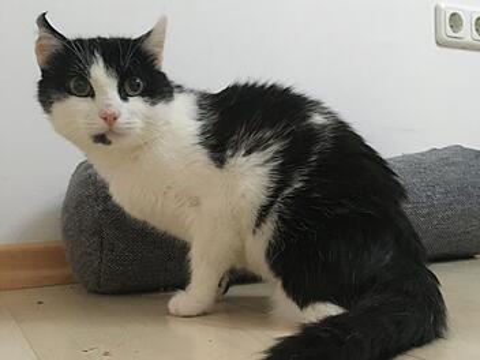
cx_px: 240
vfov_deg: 48.2
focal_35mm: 29
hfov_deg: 61.7
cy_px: 180
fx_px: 402
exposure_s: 1/17
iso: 400
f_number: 2.2
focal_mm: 4.15
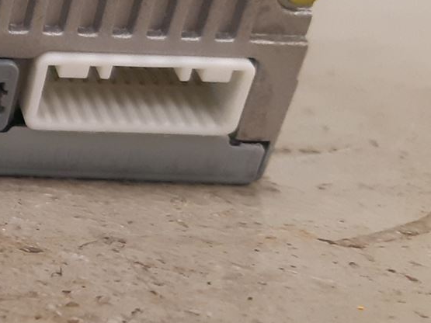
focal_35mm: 96
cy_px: 81
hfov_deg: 17.3
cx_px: -302
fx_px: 1195
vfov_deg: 15.3
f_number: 1.7
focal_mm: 3.93
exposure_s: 1/50
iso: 200
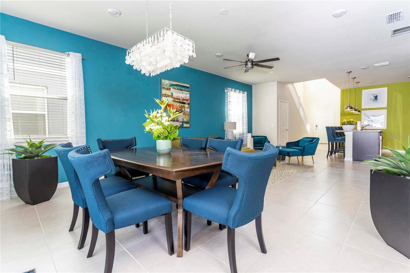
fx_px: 194
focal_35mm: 17
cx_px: 205
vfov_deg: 70.4
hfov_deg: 93.3
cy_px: 136
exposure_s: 1/60
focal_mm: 17
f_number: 22
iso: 1250
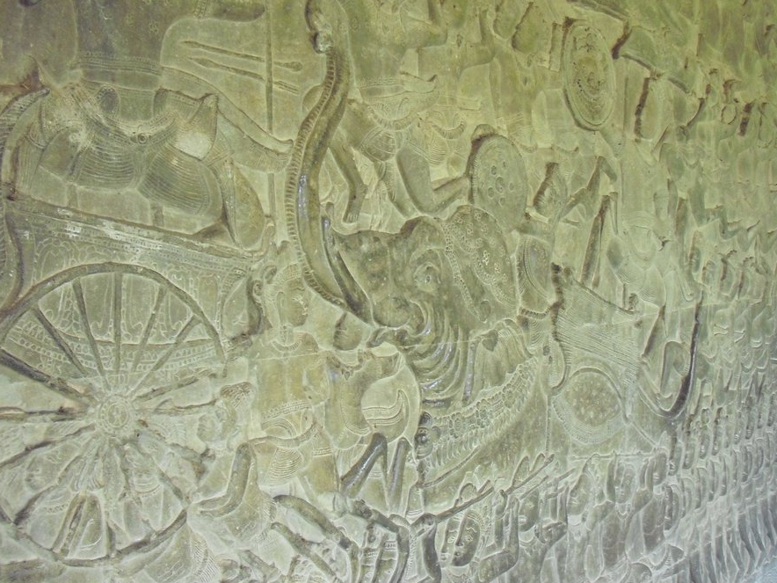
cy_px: 308
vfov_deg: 32.9
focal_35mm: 44
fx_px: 988
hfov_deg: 42.9
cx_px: 432
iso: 200
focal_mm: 6.2
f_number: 2.8
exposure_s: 1/80
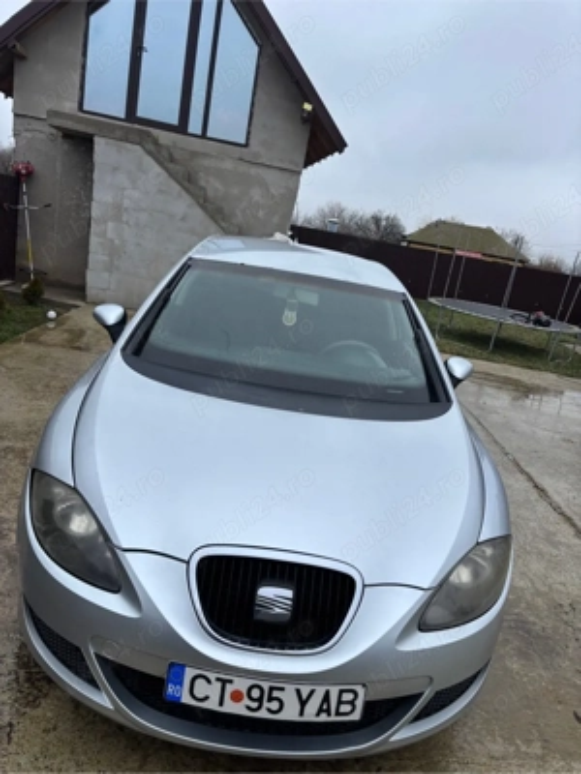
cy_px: 387
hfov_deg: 53.1
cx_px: 290
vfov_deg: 67.3
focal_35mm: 26
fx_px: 582
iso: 50
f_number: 1.6
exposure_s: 1/961
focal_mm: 5.96
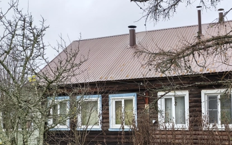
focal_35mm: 43
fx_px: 272
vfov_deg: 29.8
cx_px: 161
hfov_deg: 45.2
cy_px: 94
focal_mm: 5.52
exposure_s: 1/198
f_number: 1.9
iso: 50
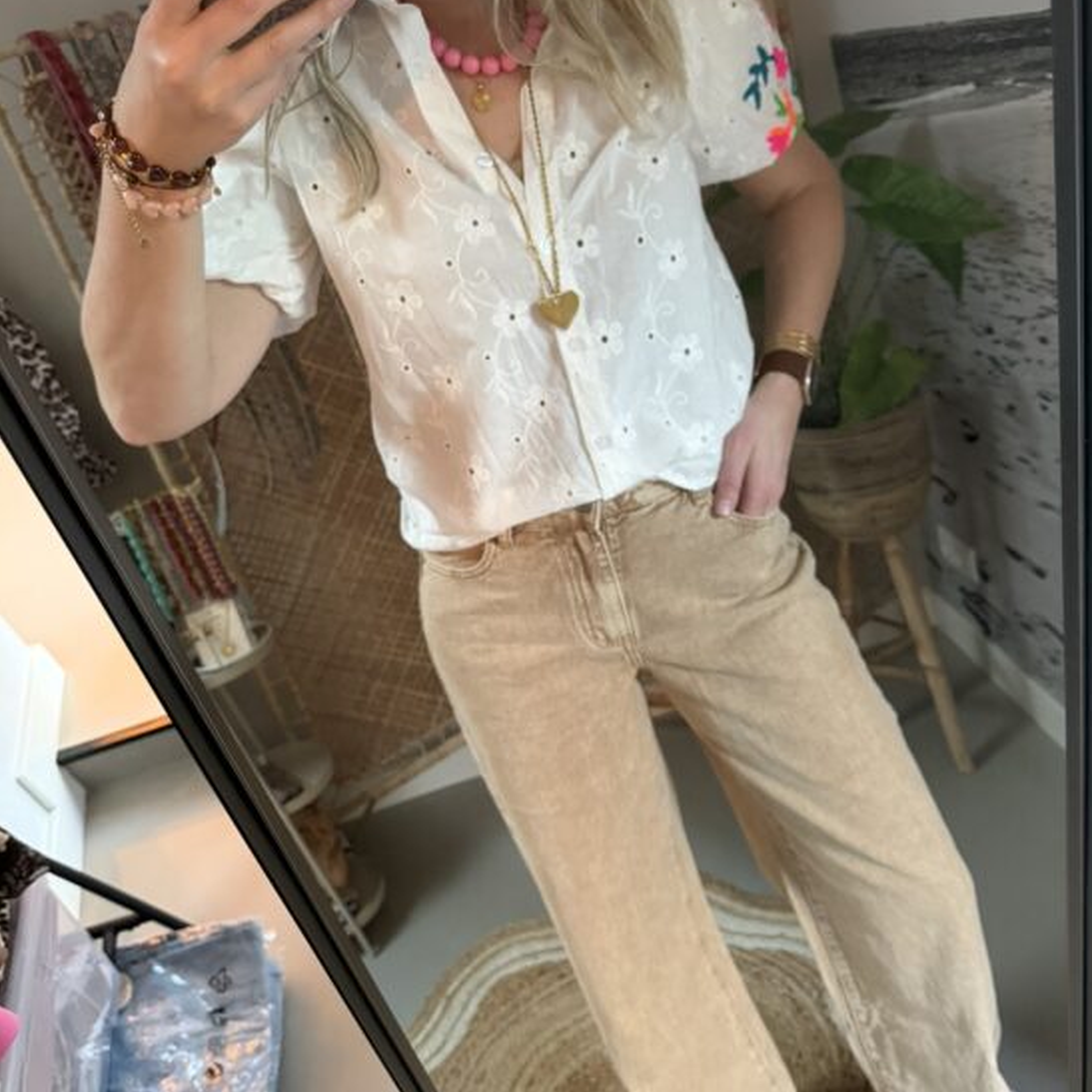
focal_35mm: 31
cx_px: 565
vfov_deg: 52.5
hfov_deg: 52.5
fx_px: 1106
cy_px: 519
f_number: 1.78
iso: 800
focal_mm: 6.76
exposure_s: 1/43
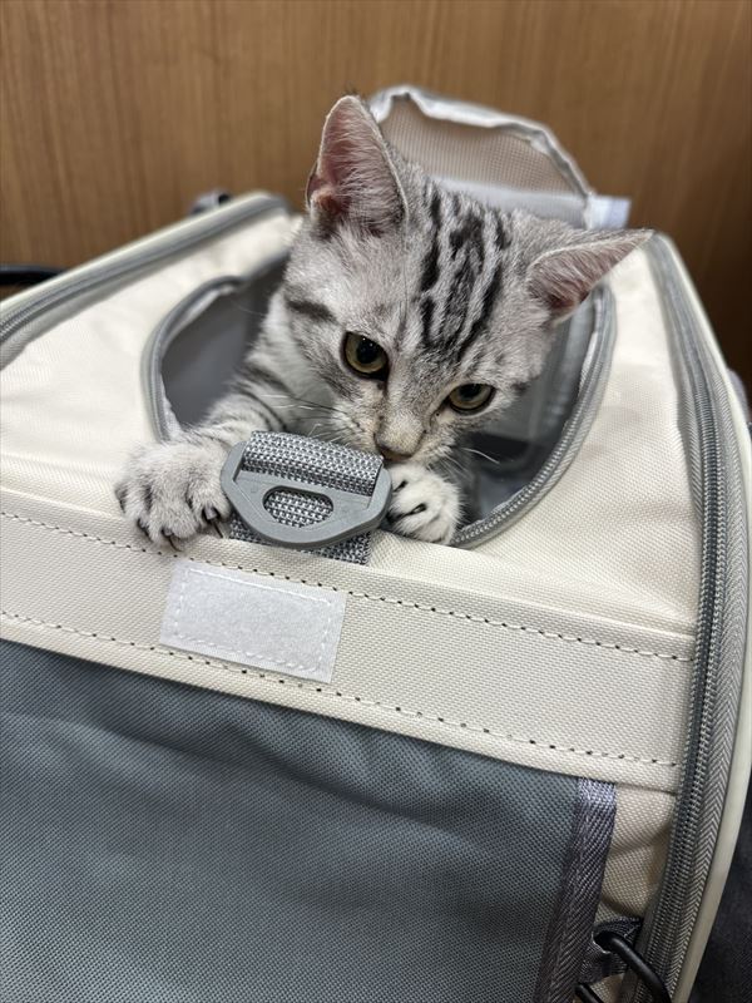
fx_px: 695
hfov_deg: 56.8
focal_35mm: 24
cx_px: 376
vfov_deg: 71.6
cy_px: 502
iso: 80
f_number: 1.78
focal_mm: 6.86
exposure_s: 1/100
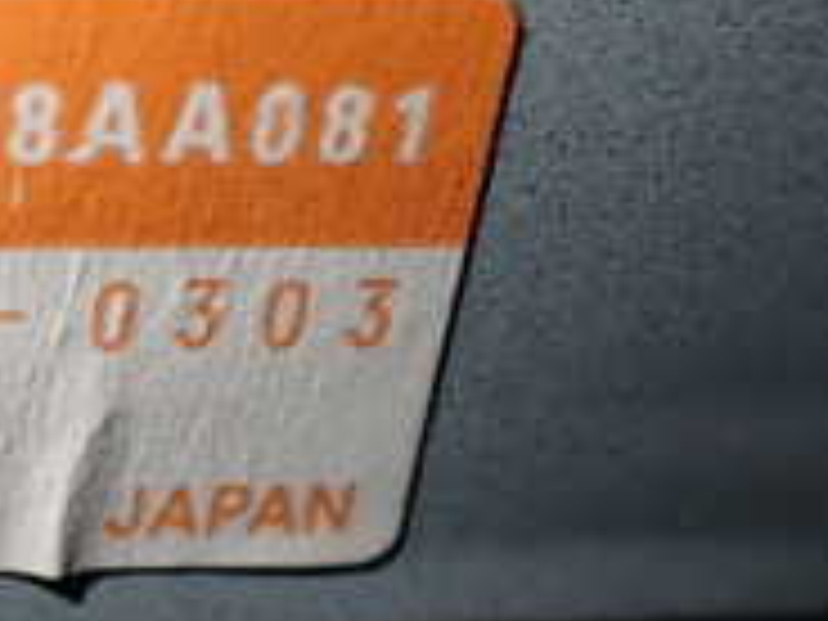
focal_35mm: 98
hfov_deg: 19.1
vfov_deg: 15.1
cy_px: 387
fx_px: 2344
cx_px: -130
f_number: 2.3
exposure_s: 1/125
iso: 160
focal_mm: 5.4
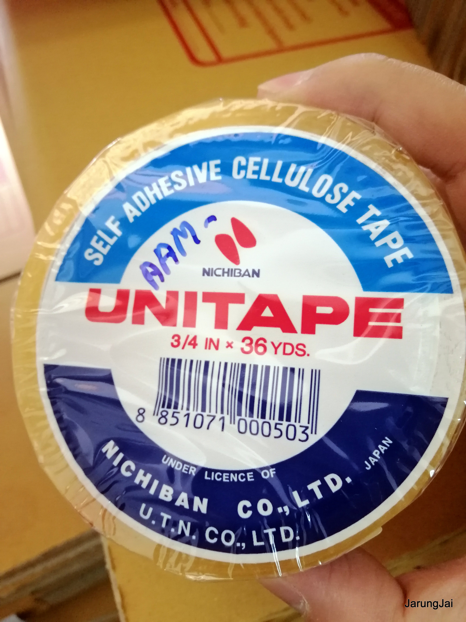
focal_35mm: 26
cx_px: 233
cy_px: 311
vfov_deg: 67.3
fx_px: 467
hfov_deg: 53.1
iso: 500
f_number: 2.2
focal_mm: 3.81
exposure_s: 1/50
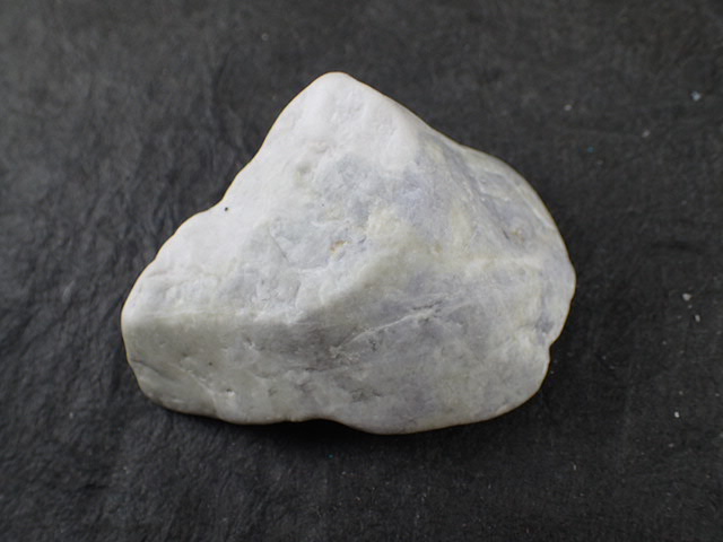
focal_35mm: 40
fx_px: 835
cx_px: 362
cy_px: 271
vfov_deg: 36.0
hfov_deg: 46.8
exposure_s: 1/160
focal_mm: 7.34
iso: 100
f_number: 2.8
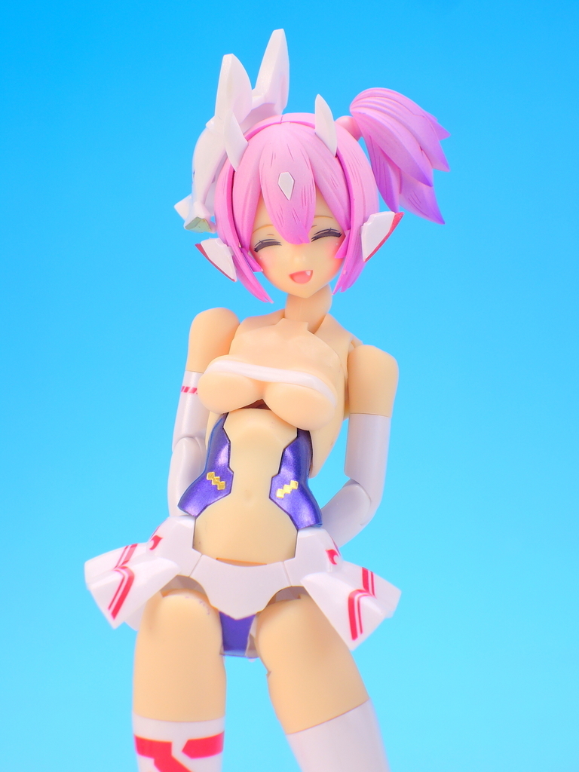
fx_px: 2676
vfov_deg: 16.4
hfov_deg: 12.3
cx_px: 290
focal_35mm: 120
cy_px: 386
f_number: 5.6
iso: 80
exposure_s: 1/5
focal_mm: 25.5
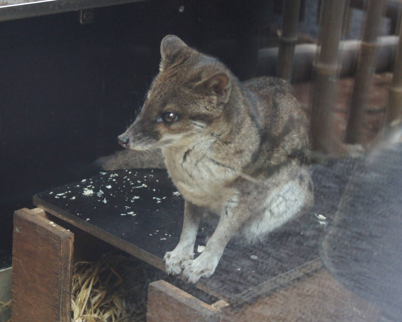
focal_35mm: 97
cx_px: 179
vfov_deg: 15.9
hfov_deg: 19.8
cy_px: 163
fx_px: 1149
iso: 1600
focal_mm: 55
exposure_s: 1/15
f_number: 5.6
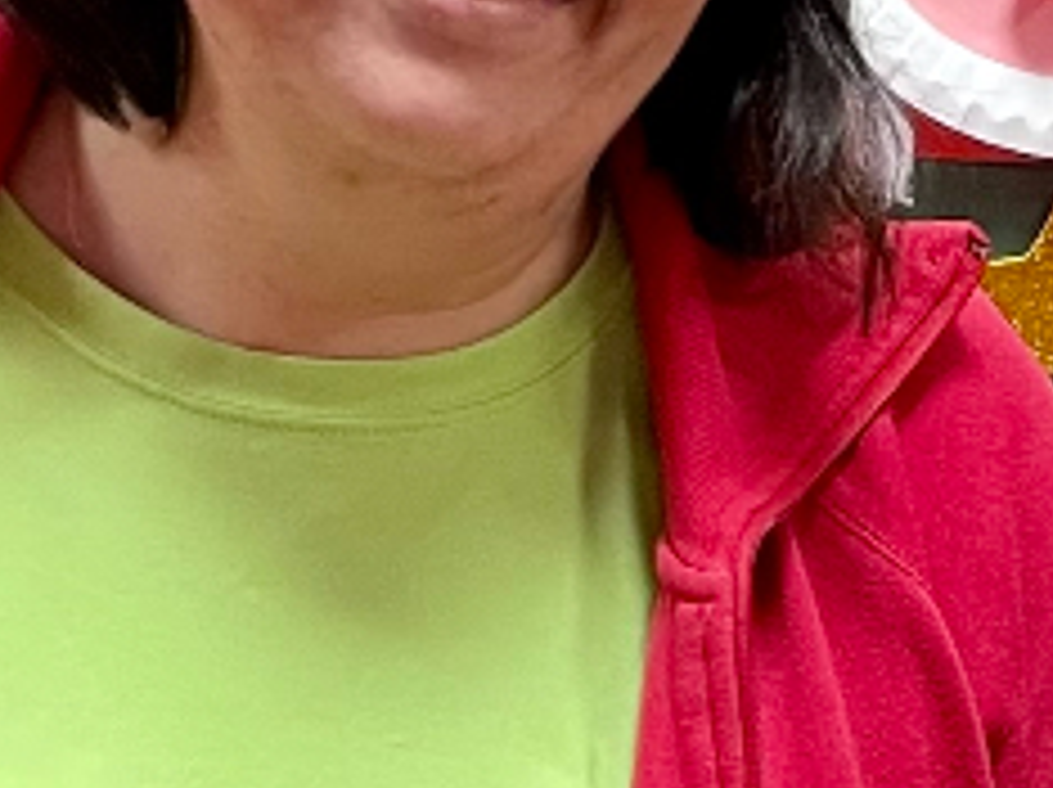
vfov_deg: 8.0
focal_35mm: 178
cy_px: 1409
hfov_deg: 10.7
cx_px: 1598
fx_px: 5409
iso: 200
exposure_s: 1/50
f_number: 1.6
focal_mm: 4.2
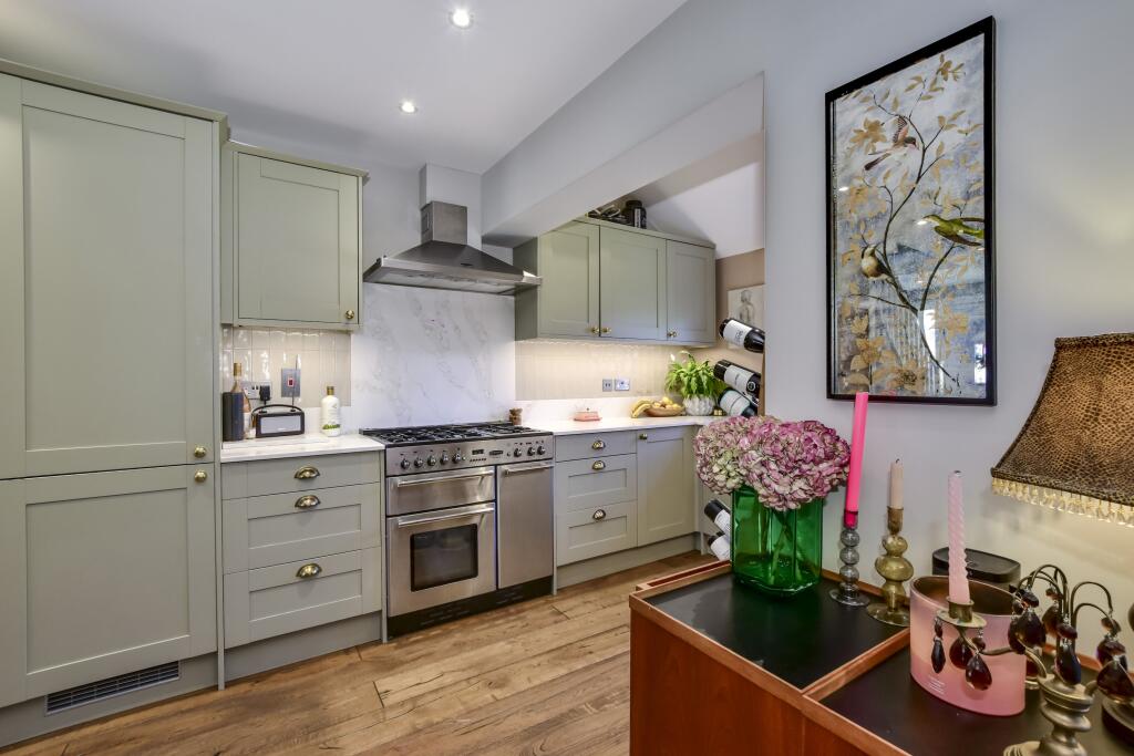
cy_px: 378
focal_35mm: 15
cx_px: 567
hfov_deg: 100.4
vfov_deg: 77.3
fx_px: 473
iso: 640
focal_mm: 10
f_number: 8
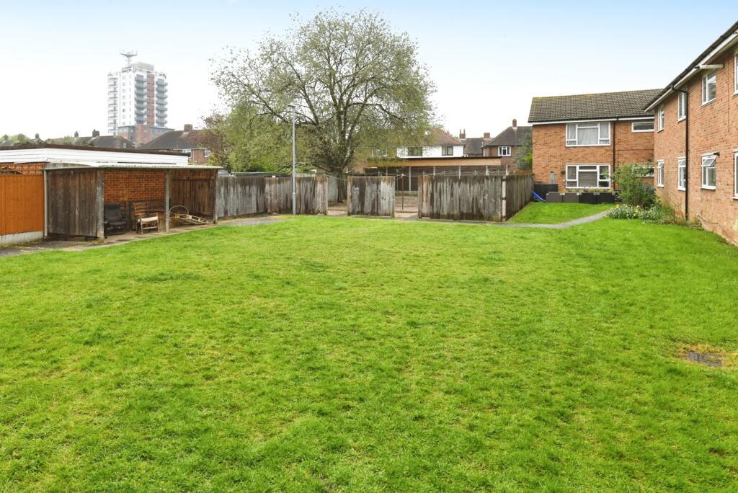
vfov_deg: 62.0
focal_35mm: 20
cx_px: 369
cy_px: 246
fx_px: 410
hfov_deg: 83.9
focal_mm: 20
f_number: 8
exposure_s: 1/500
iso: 800
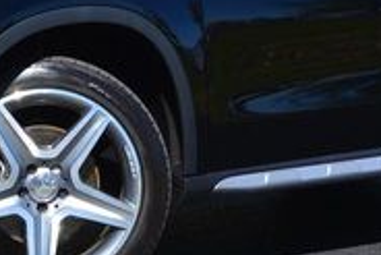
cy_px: -64
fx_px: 1652
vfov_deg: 8.7
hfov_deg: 13.1
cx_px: 143
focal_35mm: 156
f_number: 11
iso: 160
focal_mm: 30
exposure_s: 1/125
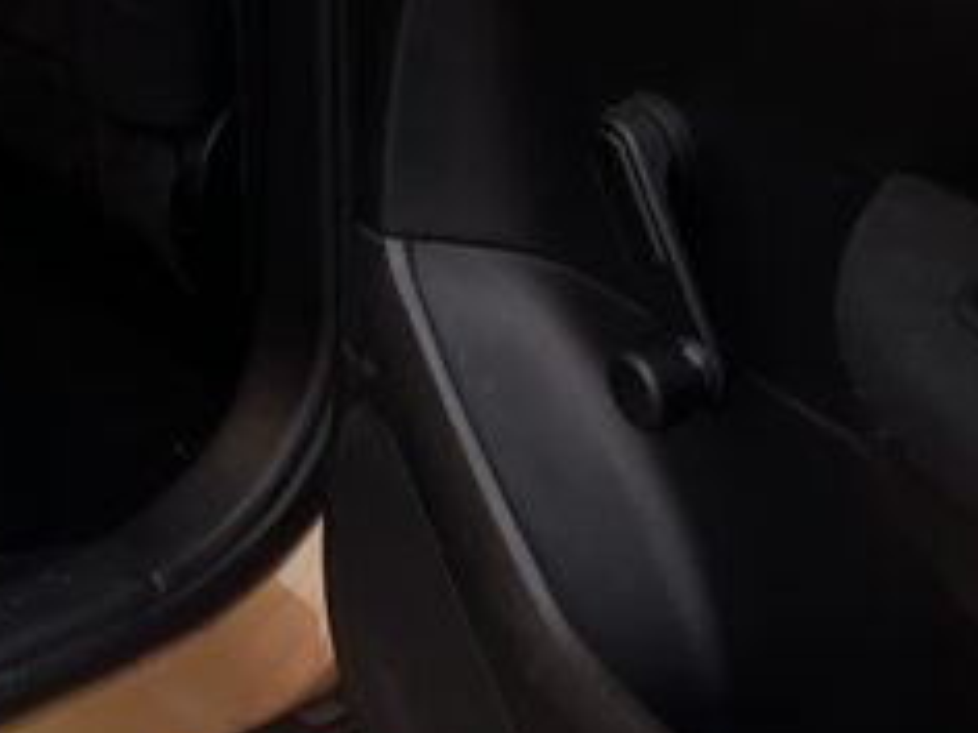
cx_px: -128
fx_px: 2486
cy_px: -352
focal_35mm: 88
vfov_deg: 15.5
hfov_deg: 21.0
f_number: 1.5
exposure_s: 1/25
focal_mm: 5.7
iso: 800
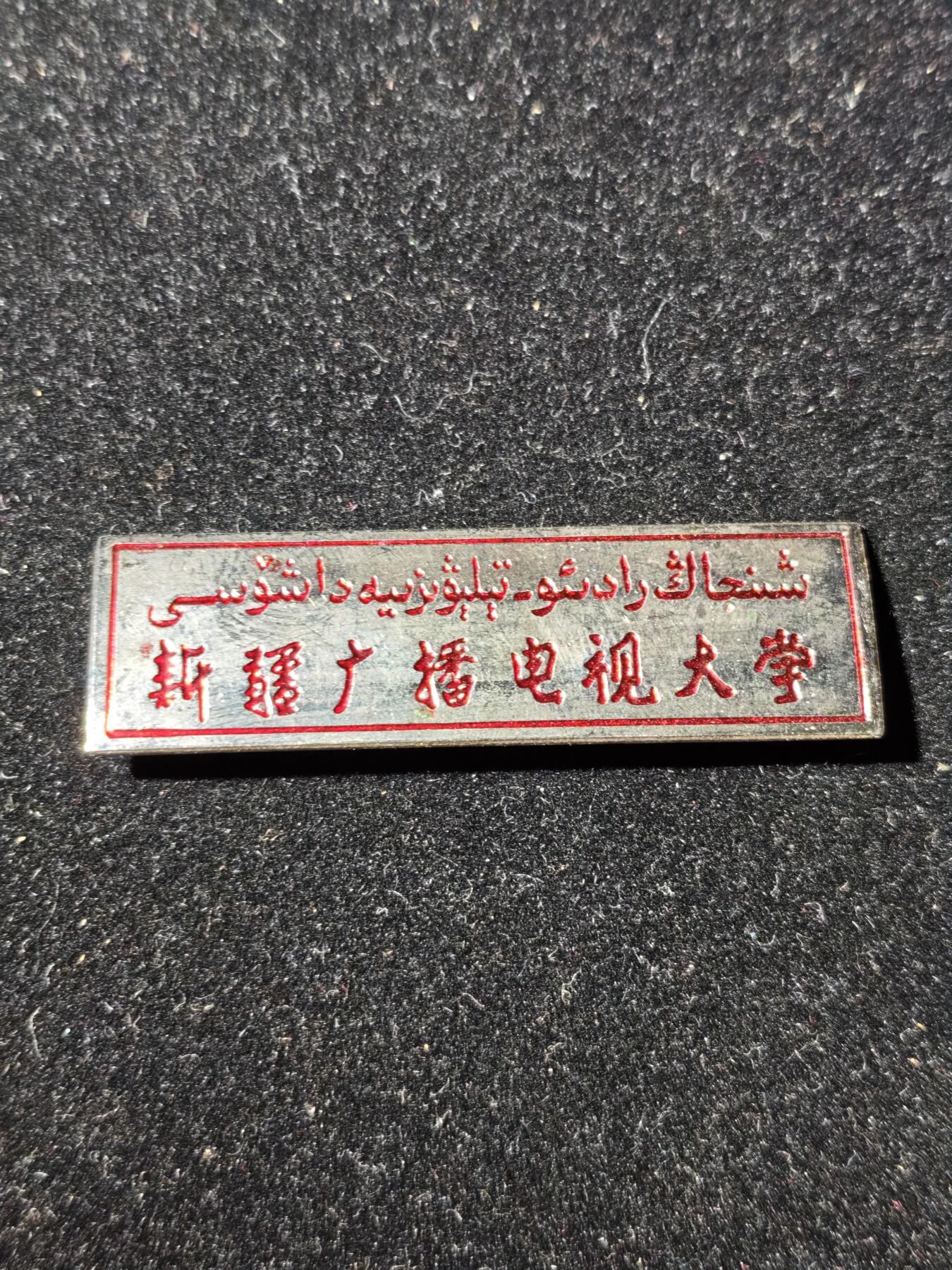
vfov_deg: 38.2
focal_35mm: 50
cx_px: 476
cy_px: 635
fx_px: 1833
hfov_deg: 29.1
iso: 125
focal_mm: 5.85
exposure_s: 1/81.4
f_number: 1.63
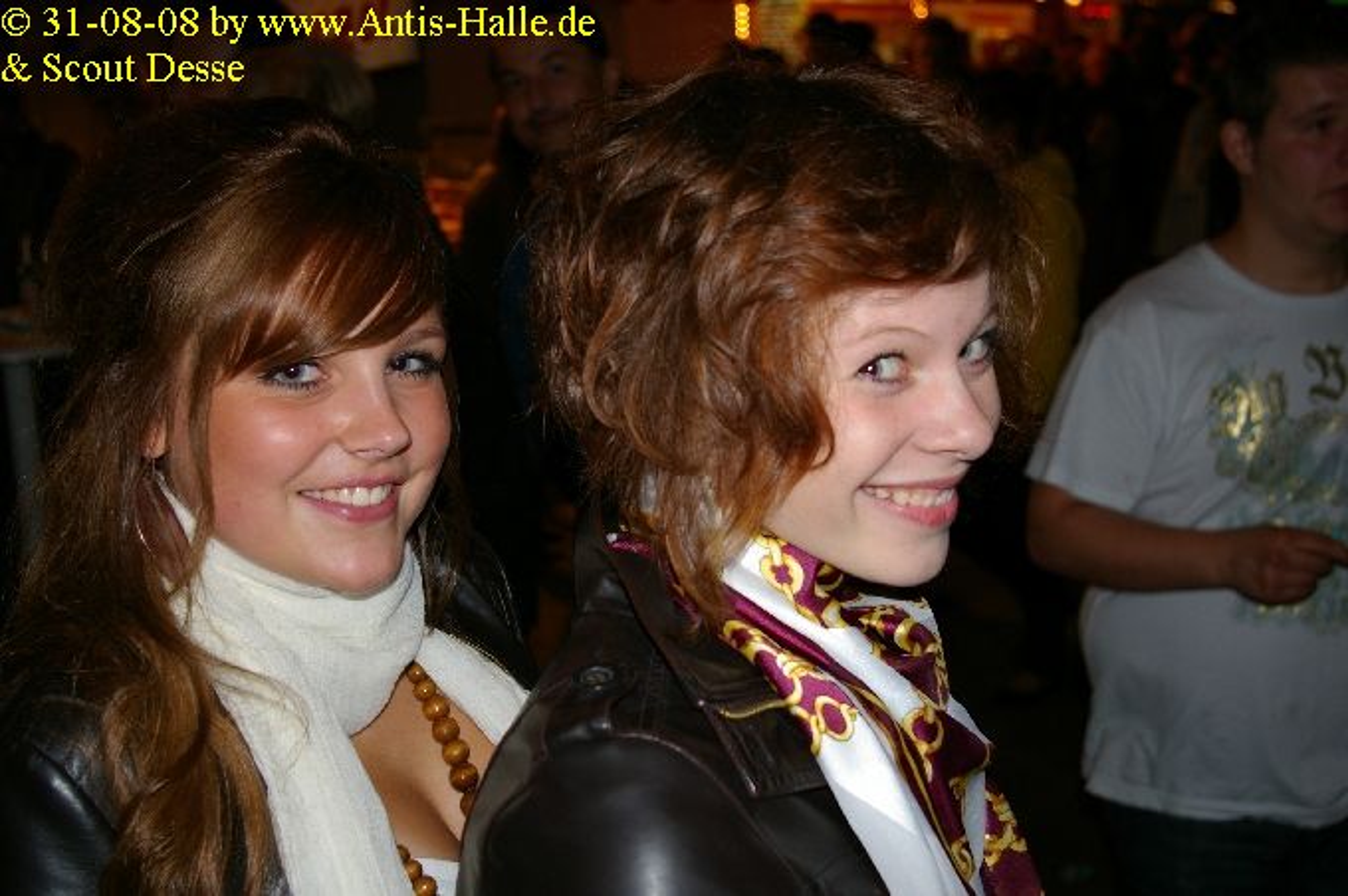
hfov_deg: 40.0
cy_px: 448
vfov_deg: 27.2
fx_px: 1852
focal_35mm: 50
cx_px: 674
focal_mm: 33
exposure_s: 1/45
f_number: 4
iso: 200
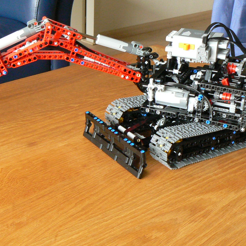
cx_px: 94
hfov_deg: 27.2
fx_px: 507
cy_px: 120
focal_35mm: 63
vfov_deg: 27.3
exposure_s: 1/2
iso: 200
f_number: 4
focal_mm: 6
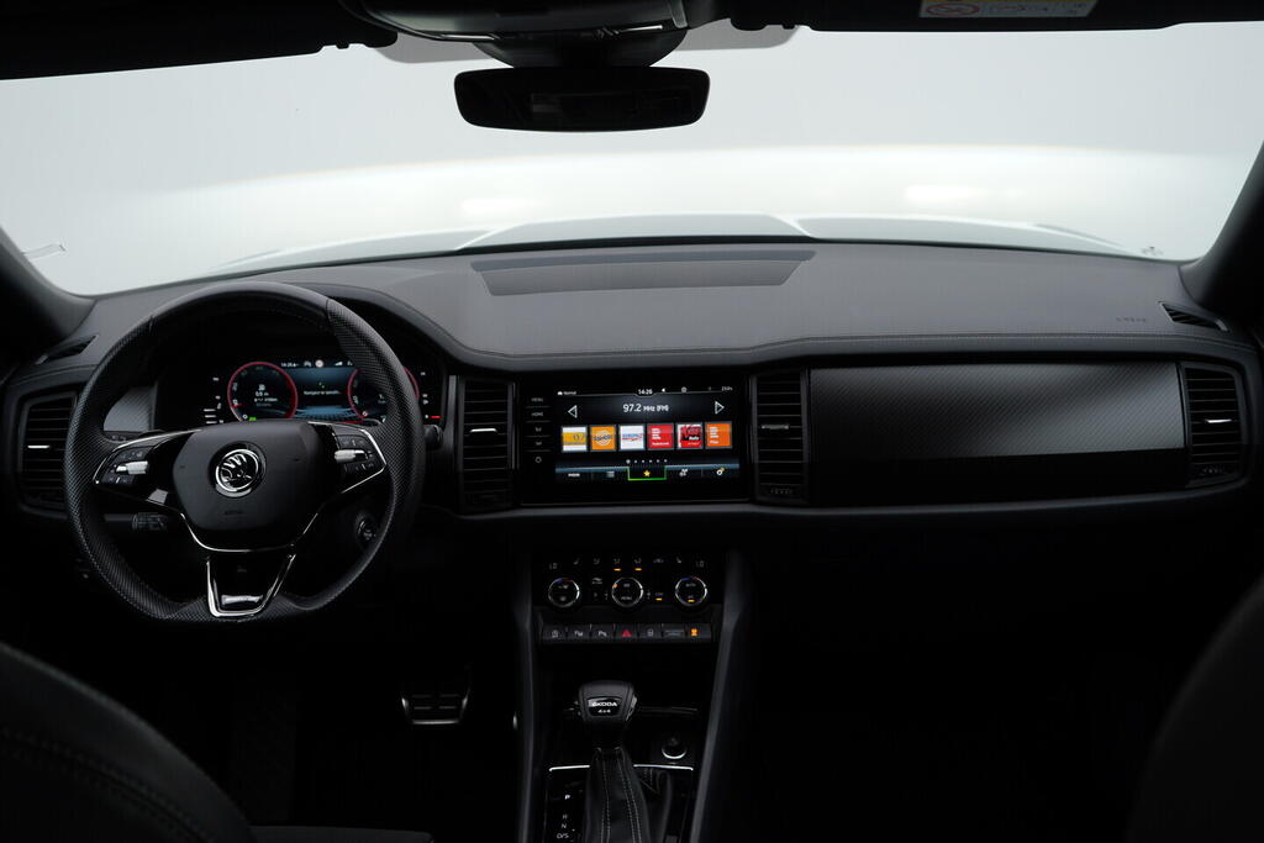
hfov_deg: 53.1
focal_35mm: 36
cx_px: 632
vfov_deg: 36.9
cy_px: 422
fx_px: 1264
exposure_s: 1/60
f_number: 3.5
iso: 125
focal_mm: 24
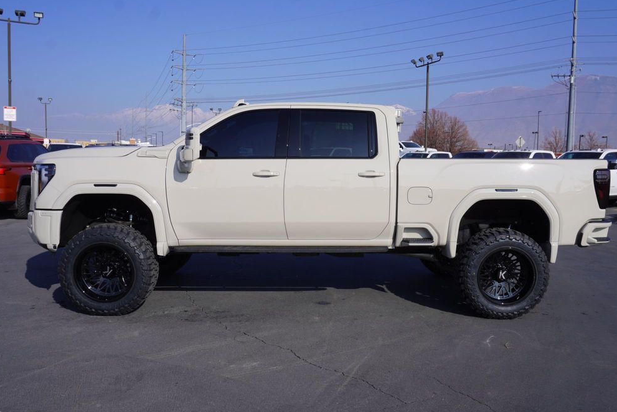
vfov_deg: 42.4
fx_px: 532
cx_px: 316
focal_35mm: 31
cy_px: 209
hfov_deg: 60.2
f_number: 10
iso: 100
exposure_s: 1/200
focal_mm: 20
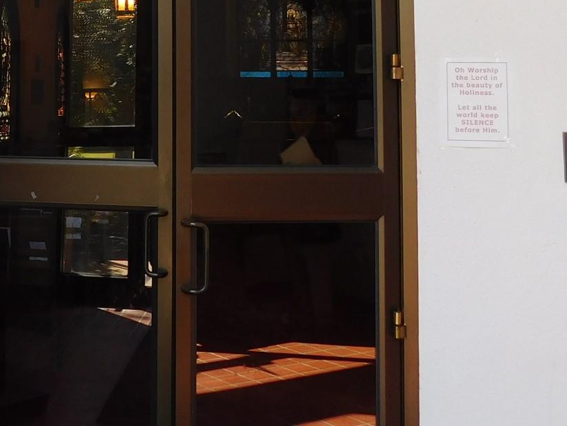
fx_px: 934
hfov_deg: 31.8
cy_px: 30
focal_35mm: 57
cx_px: 34
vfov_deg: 24.8
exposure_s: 1/100
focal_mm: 4
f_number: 3
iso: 125
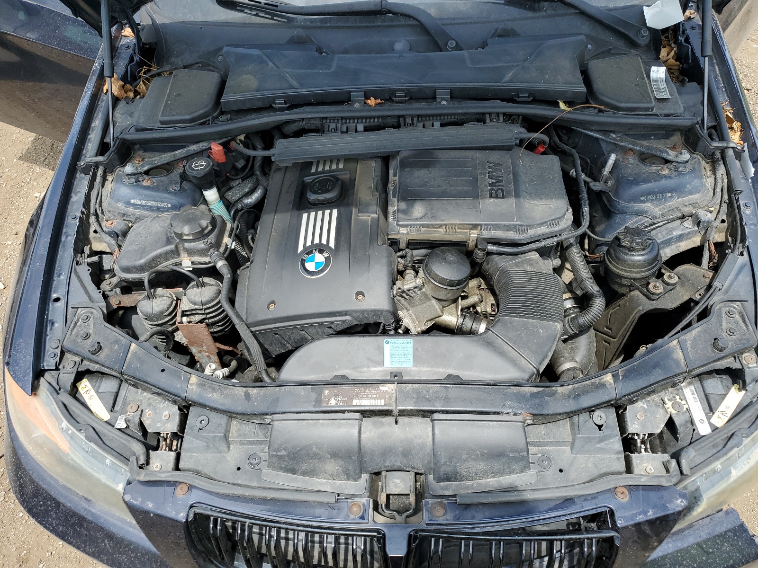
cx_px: 379
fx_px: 569
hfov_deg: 67.3
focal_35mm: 26
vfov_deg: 53.1
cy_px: 284
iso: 50
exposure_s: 1/1429
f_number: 1.5
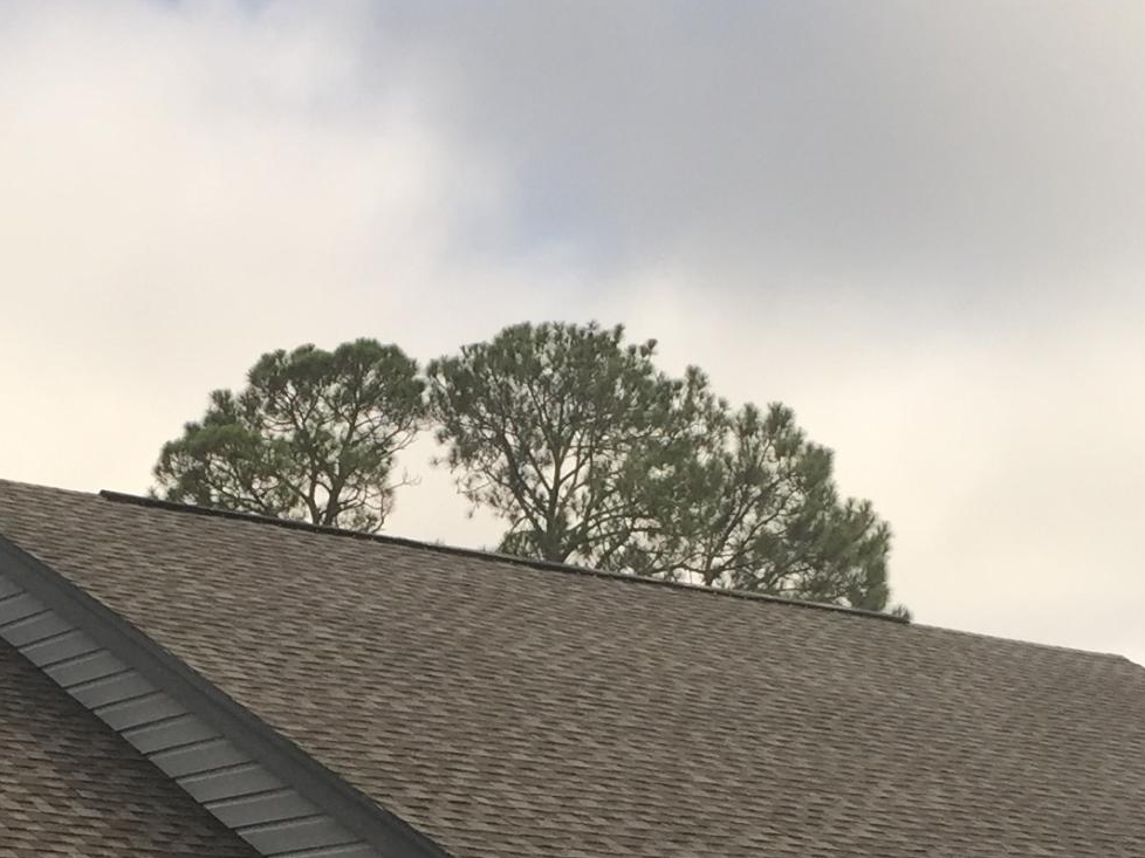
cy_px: 915
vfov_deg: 16.2
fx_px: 2943
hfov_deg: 21.9
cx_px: 369
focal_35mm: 89
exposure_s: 1/1647
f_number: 2.2
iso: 40
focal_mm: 4.15
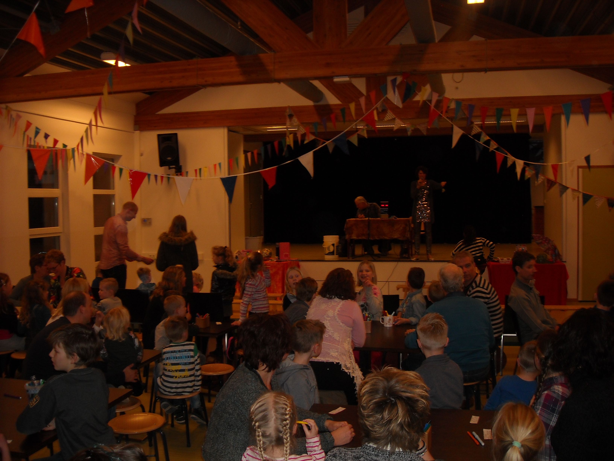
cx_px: 307
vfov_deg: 40.7
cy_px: 230
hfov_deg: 52.6
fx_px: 621
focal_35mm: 35
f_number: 2.8
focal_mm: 5.7
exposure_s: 1/60
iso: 100
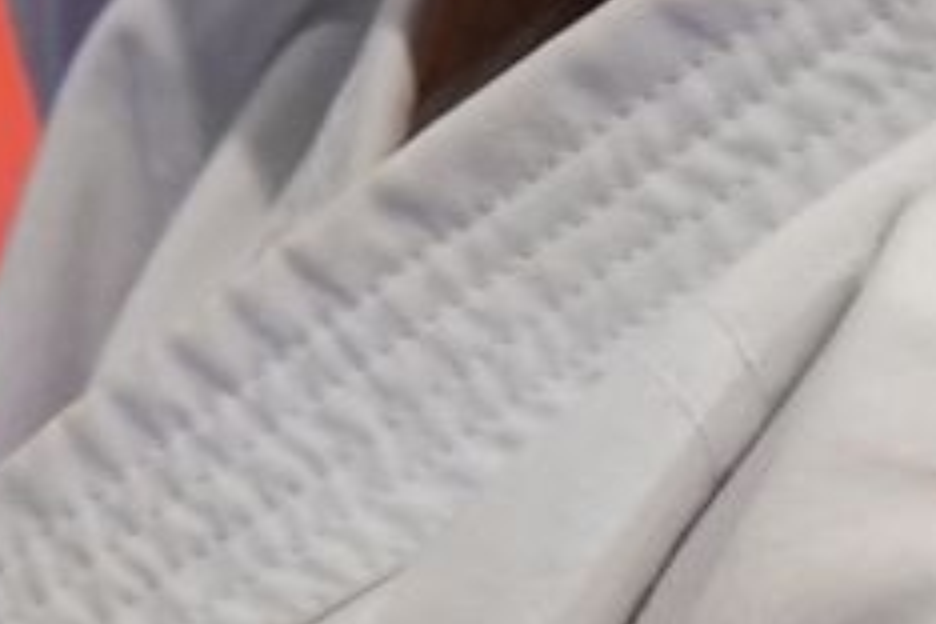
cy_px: -40
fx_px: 120085
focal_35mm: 4619
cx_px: 212
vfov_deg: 0.3
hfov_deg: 0.4
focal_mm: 400
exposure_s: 1/500
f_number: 2.8
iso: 800
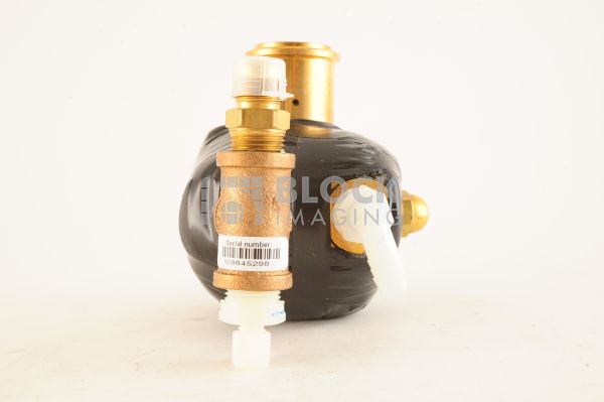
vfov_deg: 26.9
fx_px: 838
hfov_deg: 39.6
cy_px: 201
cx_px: 302
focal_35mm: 50
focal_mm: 50
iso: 1600
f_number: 13
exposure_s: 1/160
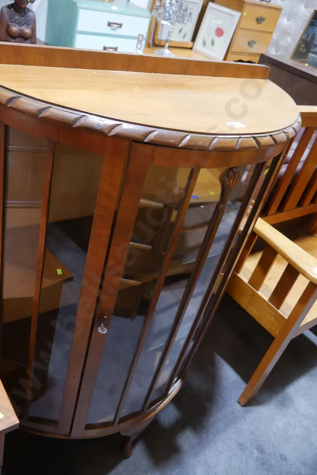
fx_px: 396
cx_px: 144
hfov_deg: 43.6
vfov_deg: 61.9
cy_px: 231
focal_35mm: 30
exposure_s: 1/60
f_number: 3.5
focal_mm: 14
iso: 640
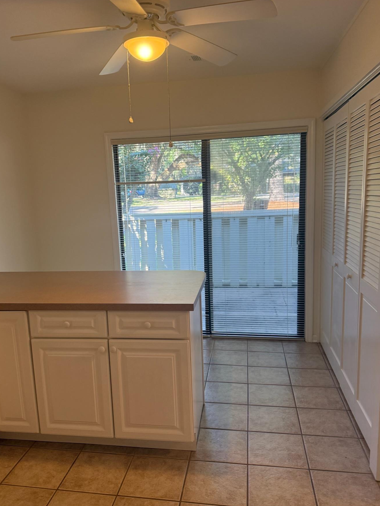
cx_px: 172
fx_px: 410
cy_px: 264
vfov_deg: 63.4
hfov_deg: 49.7
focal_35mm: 28
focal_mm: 6.76
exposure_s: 1/105
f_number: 1.78
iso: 200
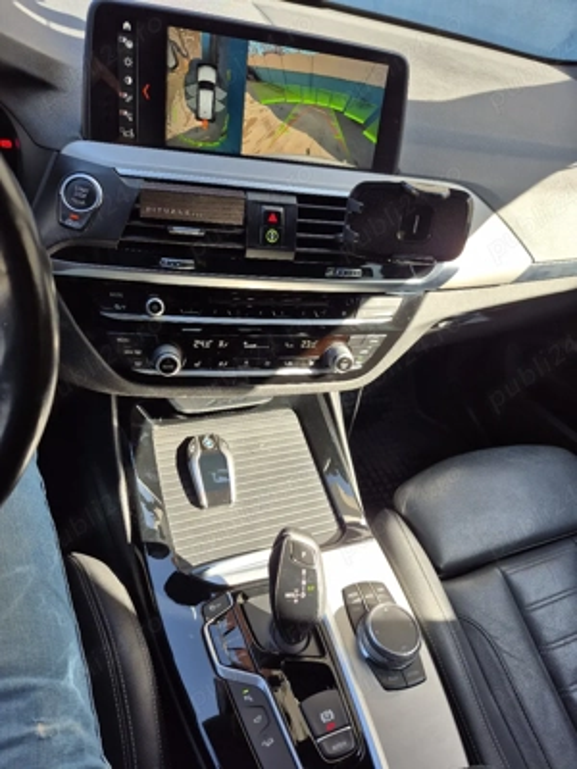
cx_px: 288
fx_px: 511
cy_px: 384
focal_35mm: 23
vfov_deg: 73.9
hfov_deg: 58.9
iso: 25
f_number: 1.8
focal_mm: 5.4
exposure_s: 1/196
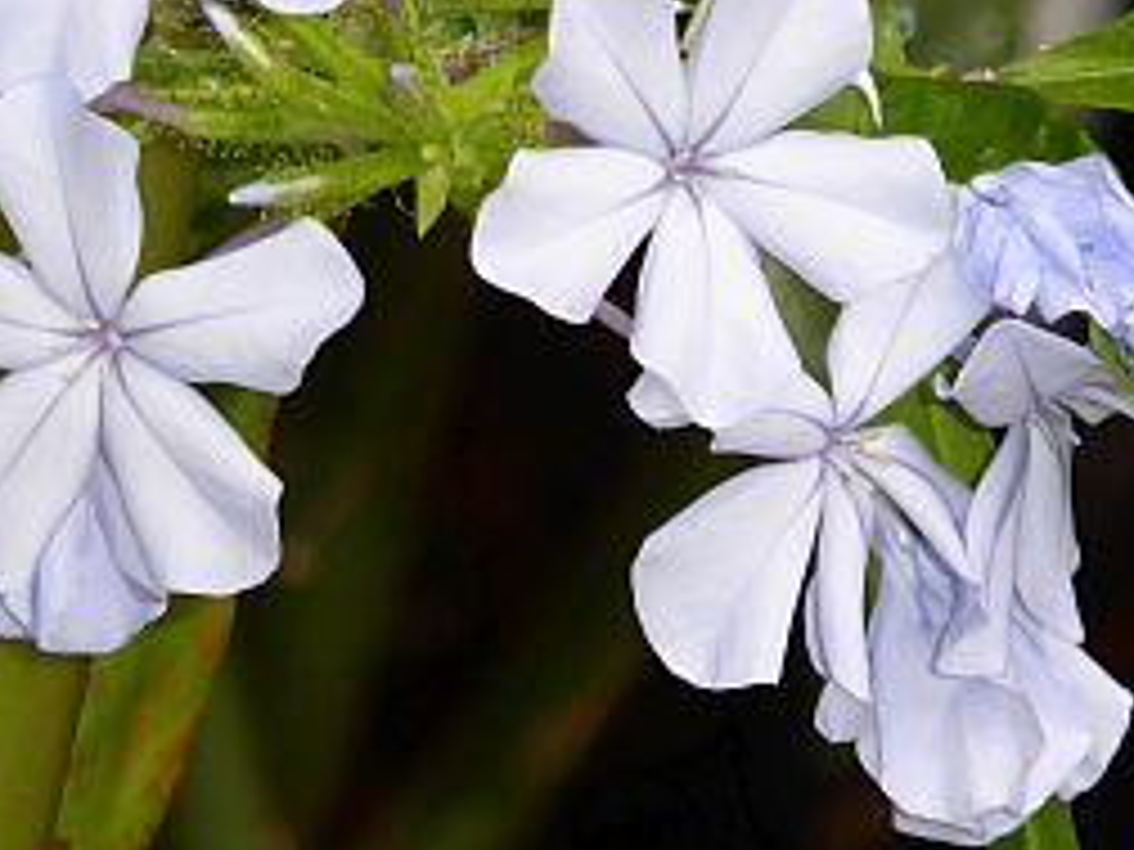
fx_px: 34430
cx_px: 788
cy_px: 319
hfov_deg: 1.9
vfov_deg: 1.4
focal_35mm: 1051
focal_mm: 66.8
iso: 320
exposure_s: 1/125
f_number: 6
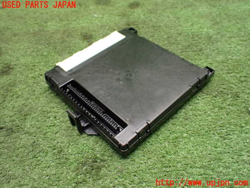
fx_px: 217
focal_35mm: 30
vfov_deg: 46.8
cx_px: 125
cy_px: 94
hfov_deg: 60.0
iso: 800
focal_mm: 5.4
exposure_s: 1/100
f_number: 2.3
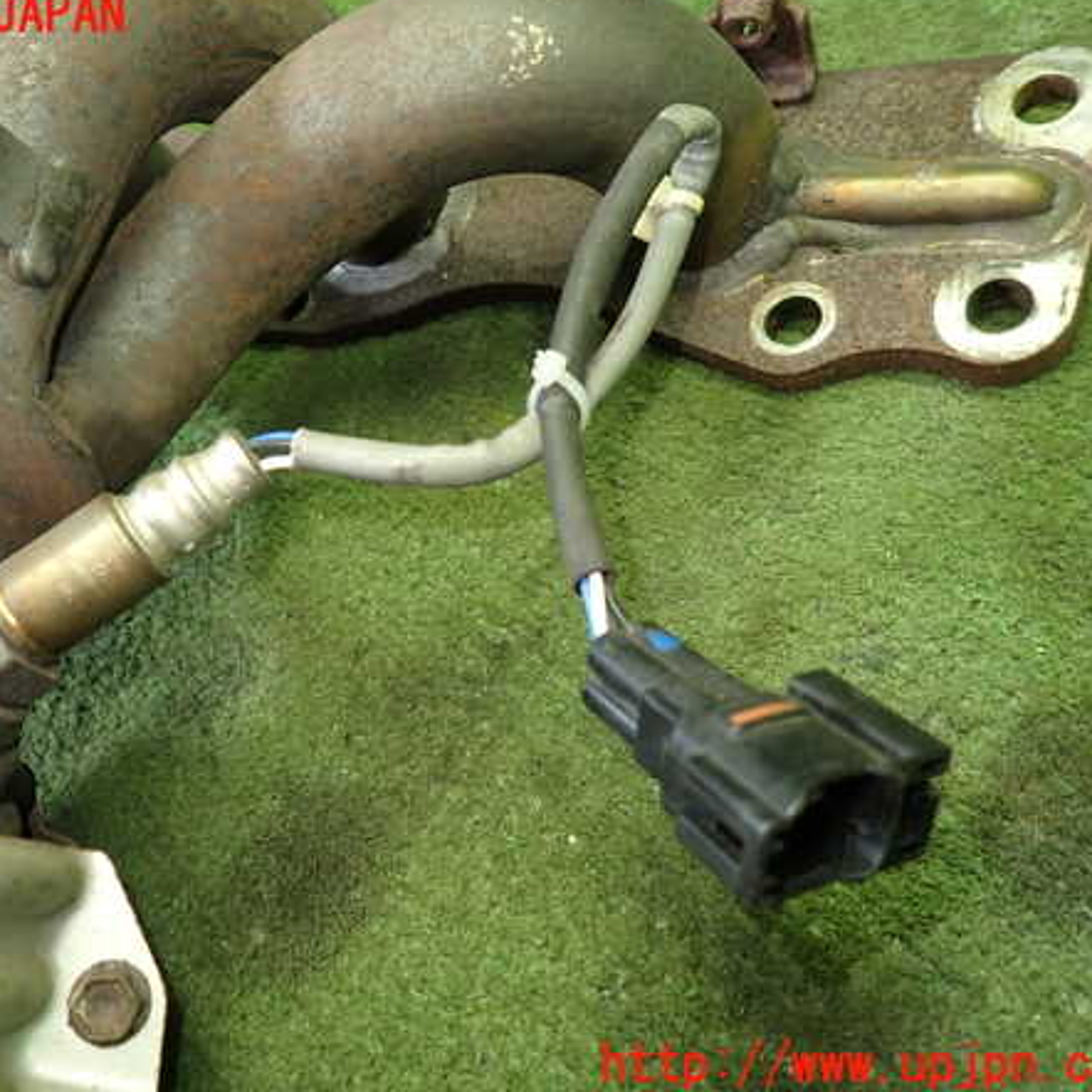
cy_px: 541
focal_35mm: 30
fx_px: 1071
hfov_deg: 53.5
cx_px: 418
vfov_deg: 54.0
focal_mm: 4.5
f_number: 2
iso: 200
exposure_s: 1/30
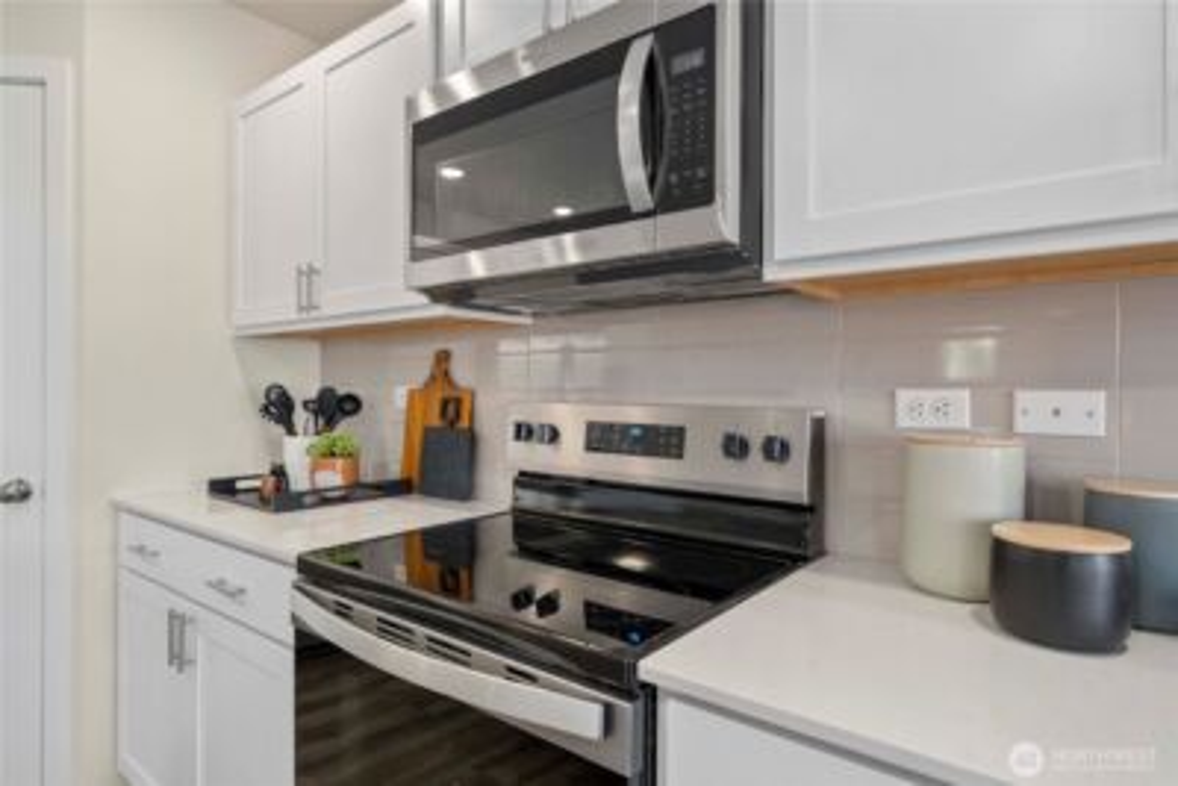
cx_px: 589
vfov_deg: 64.6
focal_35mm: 19
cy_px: 393
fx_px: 622
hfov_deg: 86.9
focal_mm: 19
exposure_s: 1/30
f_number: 6.7
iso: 320
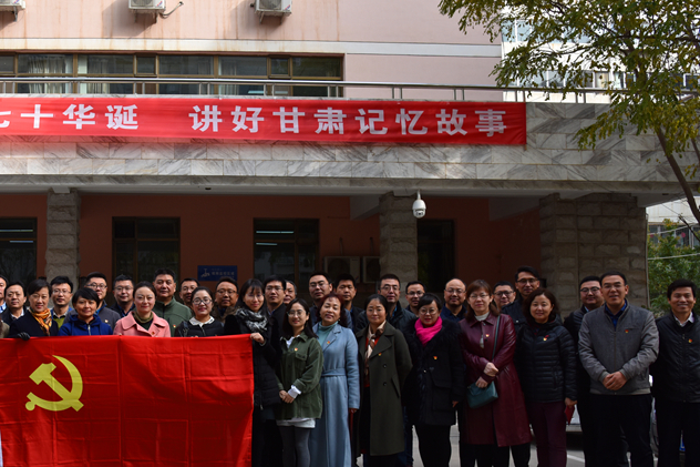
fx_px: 739
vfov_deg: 34.7
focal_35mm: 38
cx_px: 174
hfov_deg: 48.7
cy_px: 307
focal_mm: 24
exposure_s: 1/160
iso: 80
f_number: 6.3
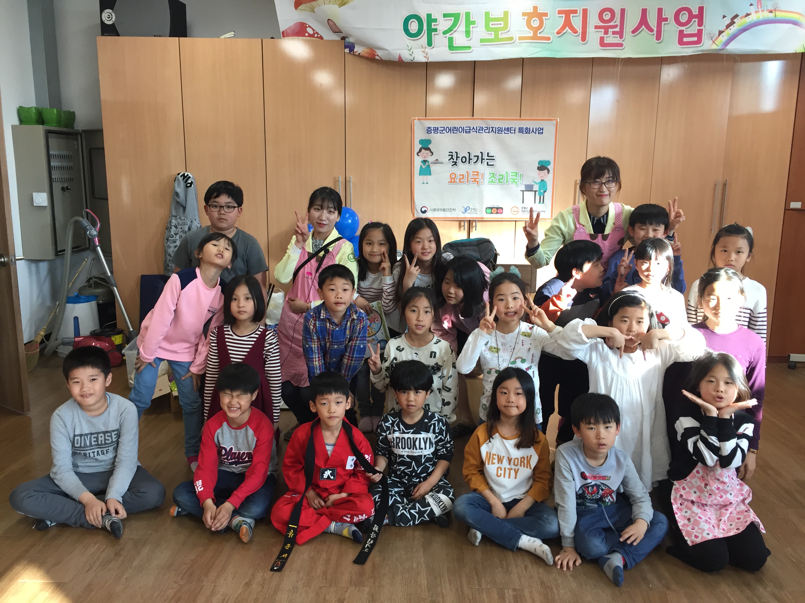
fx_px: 674
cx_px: 402
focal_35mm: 29
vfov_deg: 48.2
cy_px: 302
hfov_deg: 61.7
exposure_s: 1/30
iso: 32
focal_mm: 4.15
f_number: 2.2
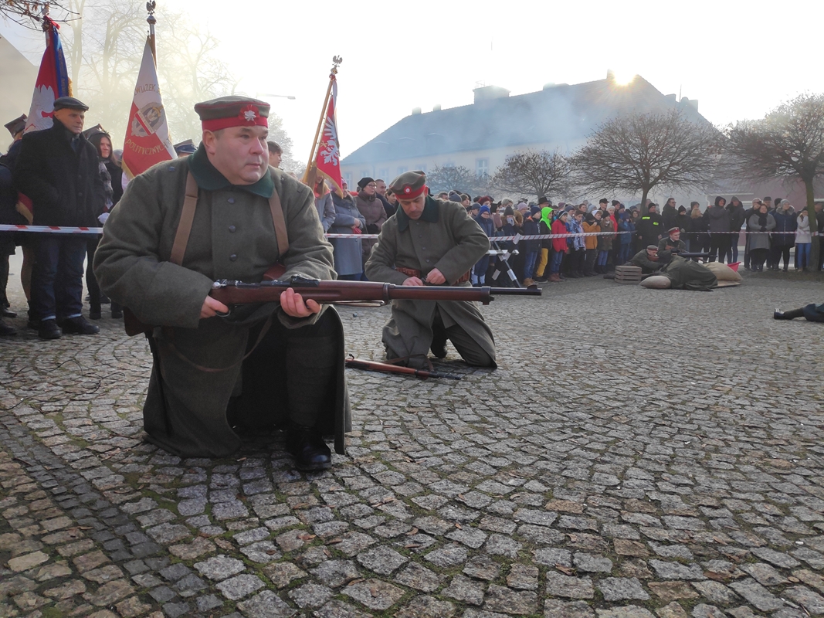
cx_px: 412
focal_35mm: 20
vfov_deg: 66.0
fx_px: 476
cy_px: 309
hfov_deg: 81.8
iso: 100
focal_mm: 3.94
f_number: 1.9
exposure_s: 1/1522
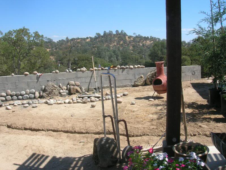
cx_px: 113
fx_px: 222
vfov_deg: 41.8
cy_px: 85
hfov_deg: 54.0
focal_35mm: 34
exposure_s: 1/460
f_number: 4.9
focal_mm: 5.7
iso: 71
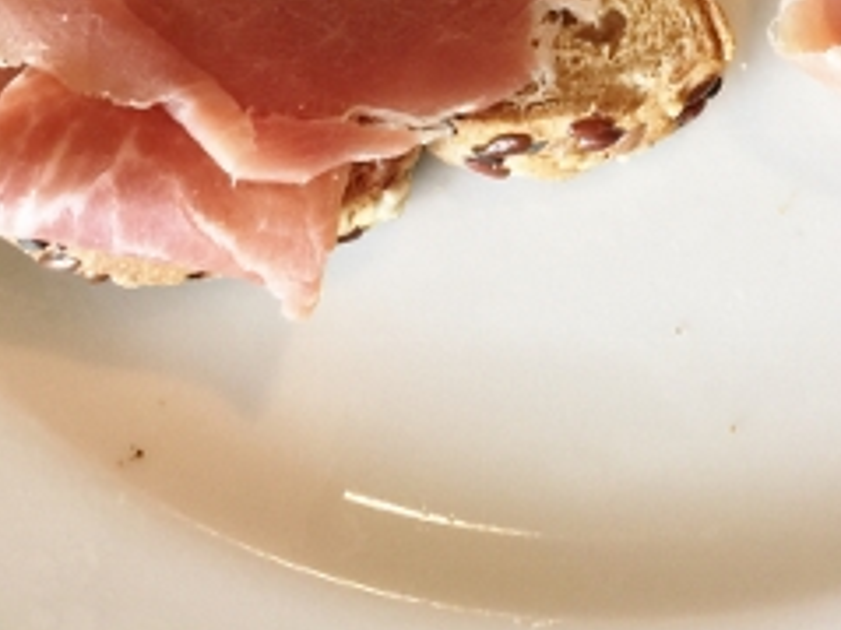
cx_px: 718
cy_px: -201
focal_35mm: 79
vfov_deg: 17.4
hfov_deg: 24.2
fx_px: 1918
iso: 40
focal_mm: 4.15
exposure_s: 1/30
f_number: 2.2
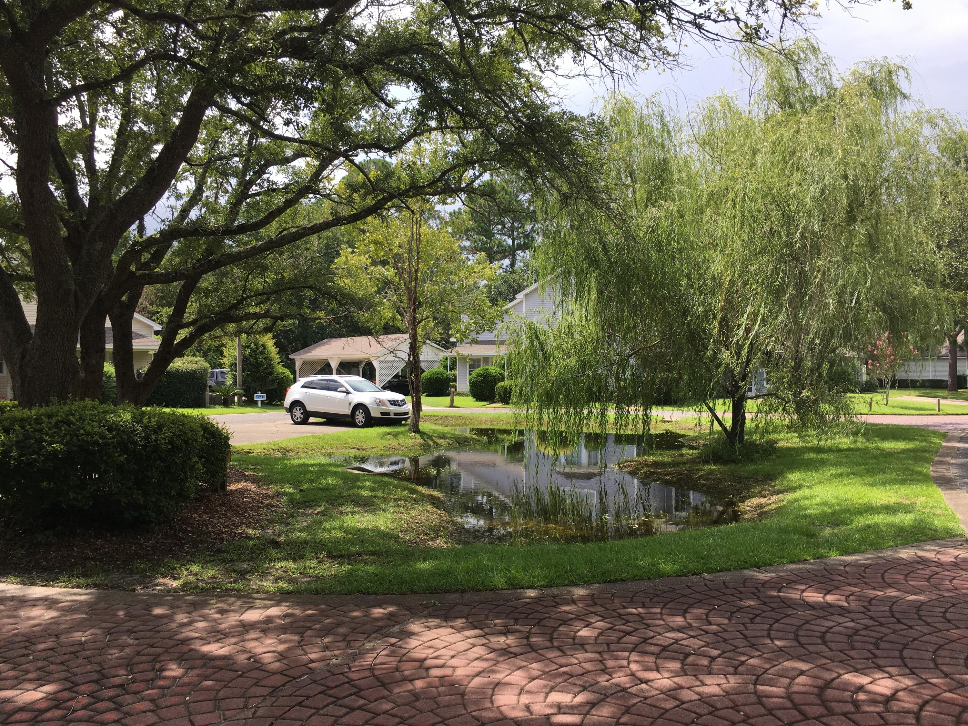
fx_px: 811
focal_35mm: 29
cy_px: 363
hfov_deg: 61.7
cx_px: 484
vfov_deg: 48.2
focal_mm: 4.15
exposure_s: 1/793
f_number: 2.2
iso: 25
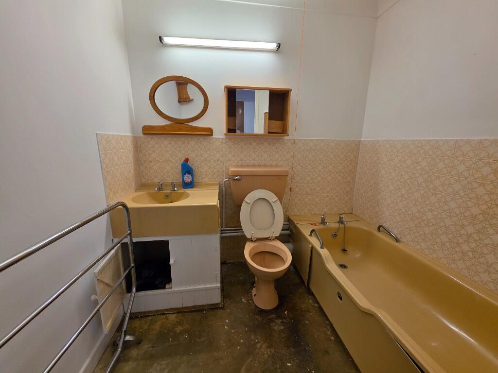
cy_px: 186
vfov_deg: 89.9
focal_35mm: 13
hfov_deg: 106.2
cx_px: 249
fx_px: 187
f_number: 1.9
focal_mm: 2.2
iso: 125
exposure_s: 1/100
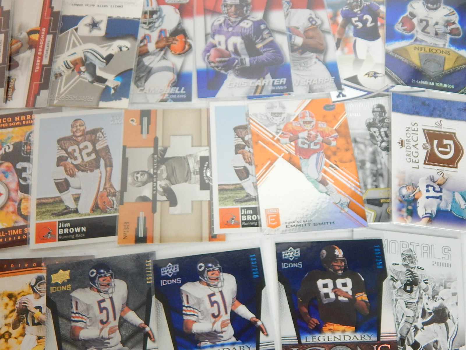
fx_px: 458
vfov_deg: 41.8
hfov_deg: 54.0
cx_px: 233
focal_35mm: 34
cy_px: 175
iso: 400
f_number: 3.3
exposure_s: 1/40
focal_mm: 6.1
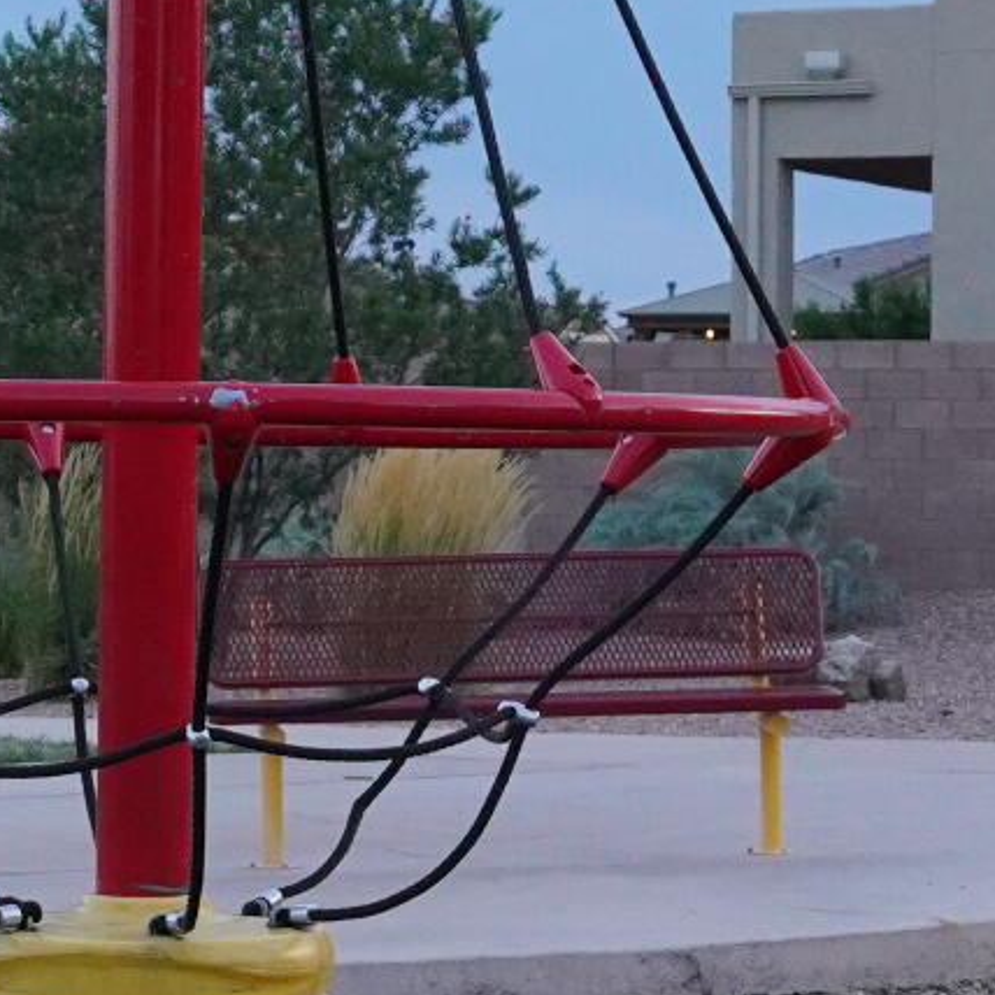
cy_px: 923
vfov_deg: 11.4
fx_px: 4942
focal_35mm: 152
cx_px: 409
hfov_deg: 11.5
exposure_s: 1/160
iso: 1250
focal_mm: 17
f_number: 4
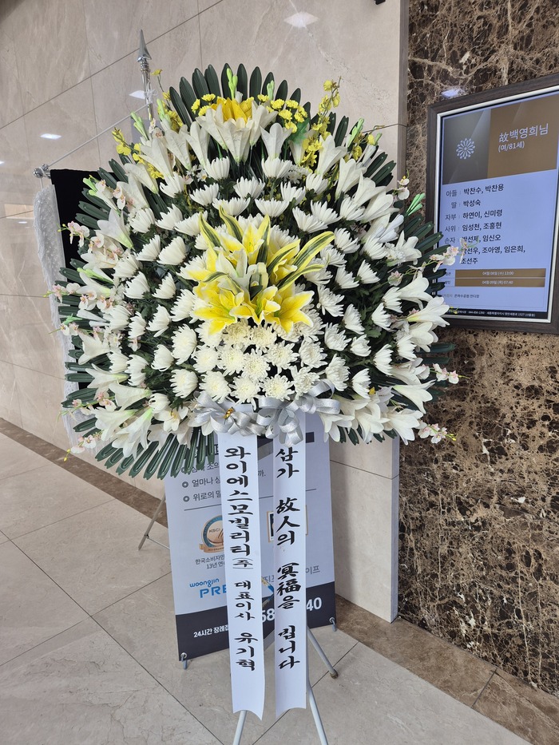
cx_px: 280
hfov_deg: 58.9
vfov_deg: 73.9
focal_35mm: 23
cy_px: 372
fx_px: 495
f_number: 1.8
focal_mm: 5.4
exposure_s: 1/120
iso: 32
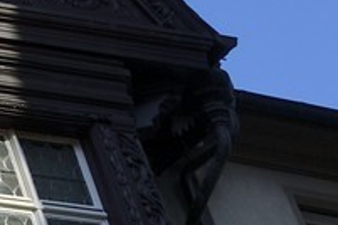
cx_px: -980
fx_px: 2394
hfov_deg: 6.6
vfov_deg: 5.4
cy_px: 27
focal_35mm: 255
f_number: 11
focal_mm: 32
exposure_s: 1/320
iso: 200
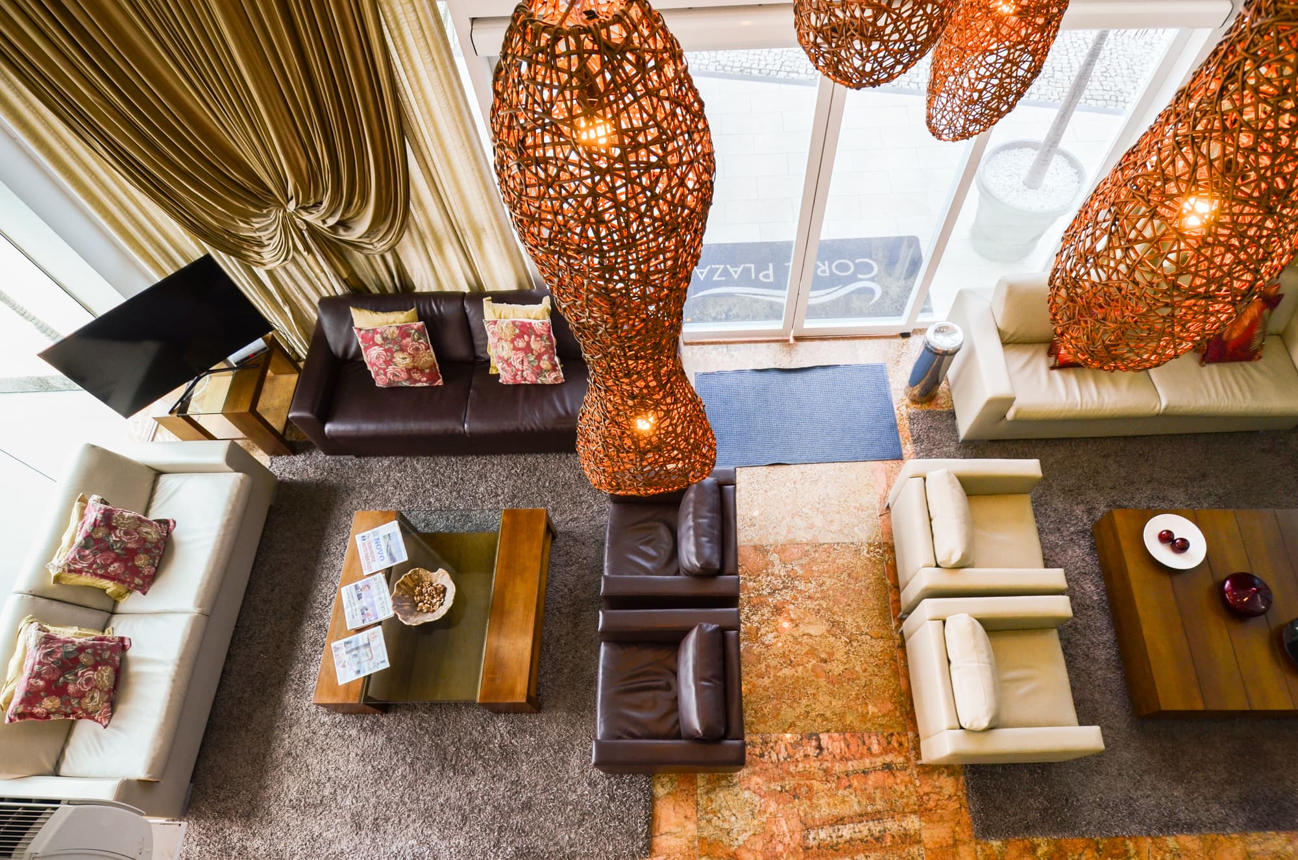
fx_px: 594
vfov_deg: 71.8
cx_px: 649
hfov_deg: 95.1
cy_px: 430
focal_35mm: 16
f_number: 5
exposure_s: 1/40
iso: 400
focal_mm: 11
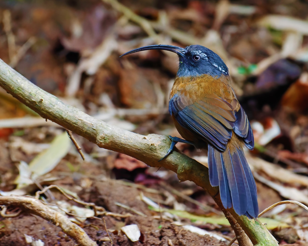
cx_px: 158
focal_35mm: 847
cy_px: 123
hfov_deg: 2.3
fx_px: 7721
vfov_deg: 1.8
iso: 3200
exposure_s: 1/200
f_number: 6.3
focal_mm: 500
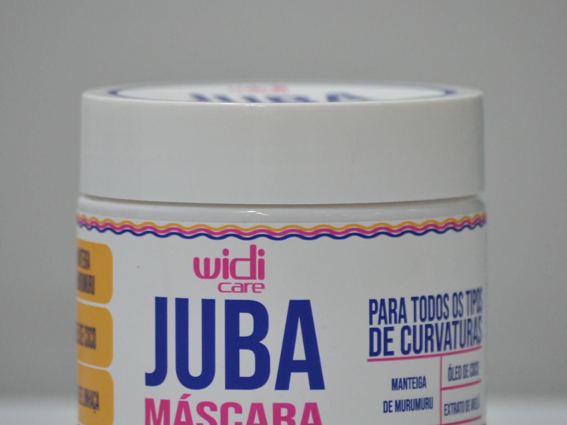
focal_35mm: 265
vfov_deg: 5.6
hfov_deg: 7.5
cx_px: 284
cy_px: 220
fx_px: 4340
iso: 1600
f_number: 5
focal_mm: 122
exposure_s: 1/200
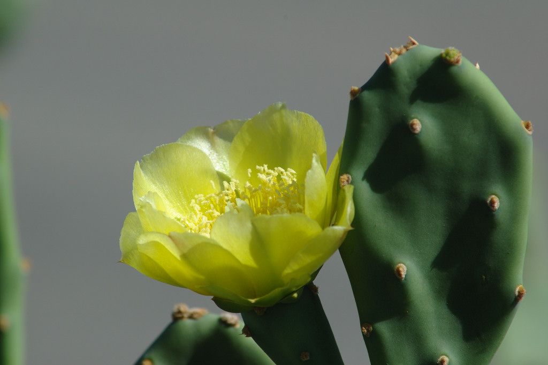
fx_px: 5704
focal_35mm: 375
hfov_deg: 5.5
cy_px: 182
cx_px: 274
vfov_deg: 3.7
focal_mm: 250
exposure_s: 1/500
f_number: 9
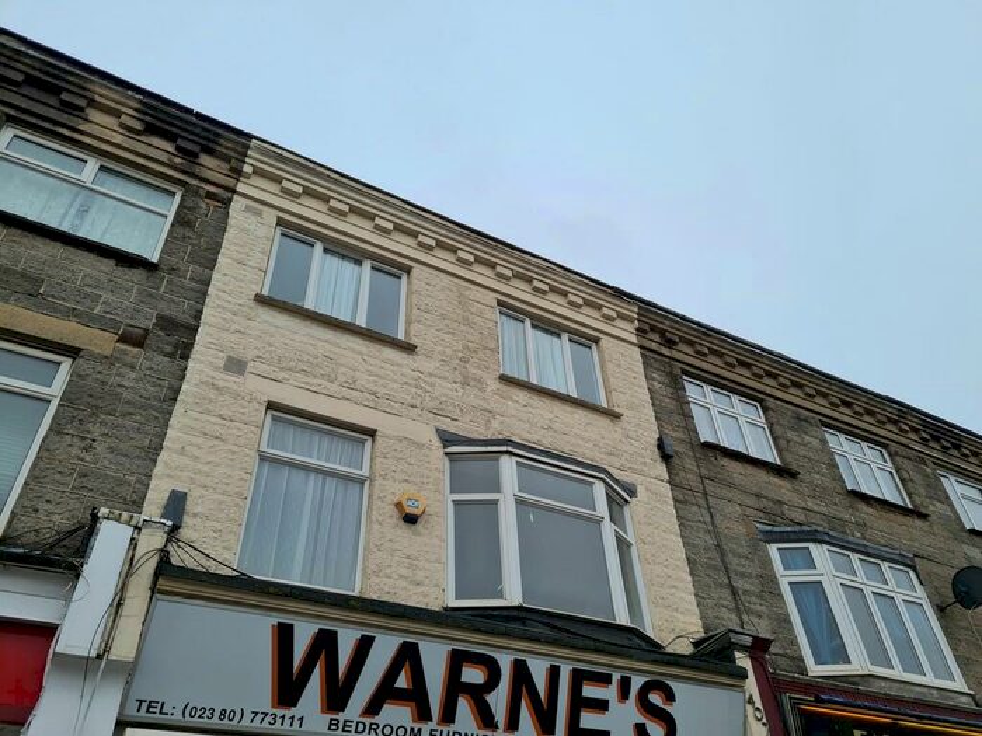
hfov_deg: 67.3
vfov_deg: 53.1
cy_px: 368
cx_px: 491
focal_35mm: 26
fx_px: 738
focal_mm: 5.4
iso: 50
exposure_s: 1/828
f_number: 1.8
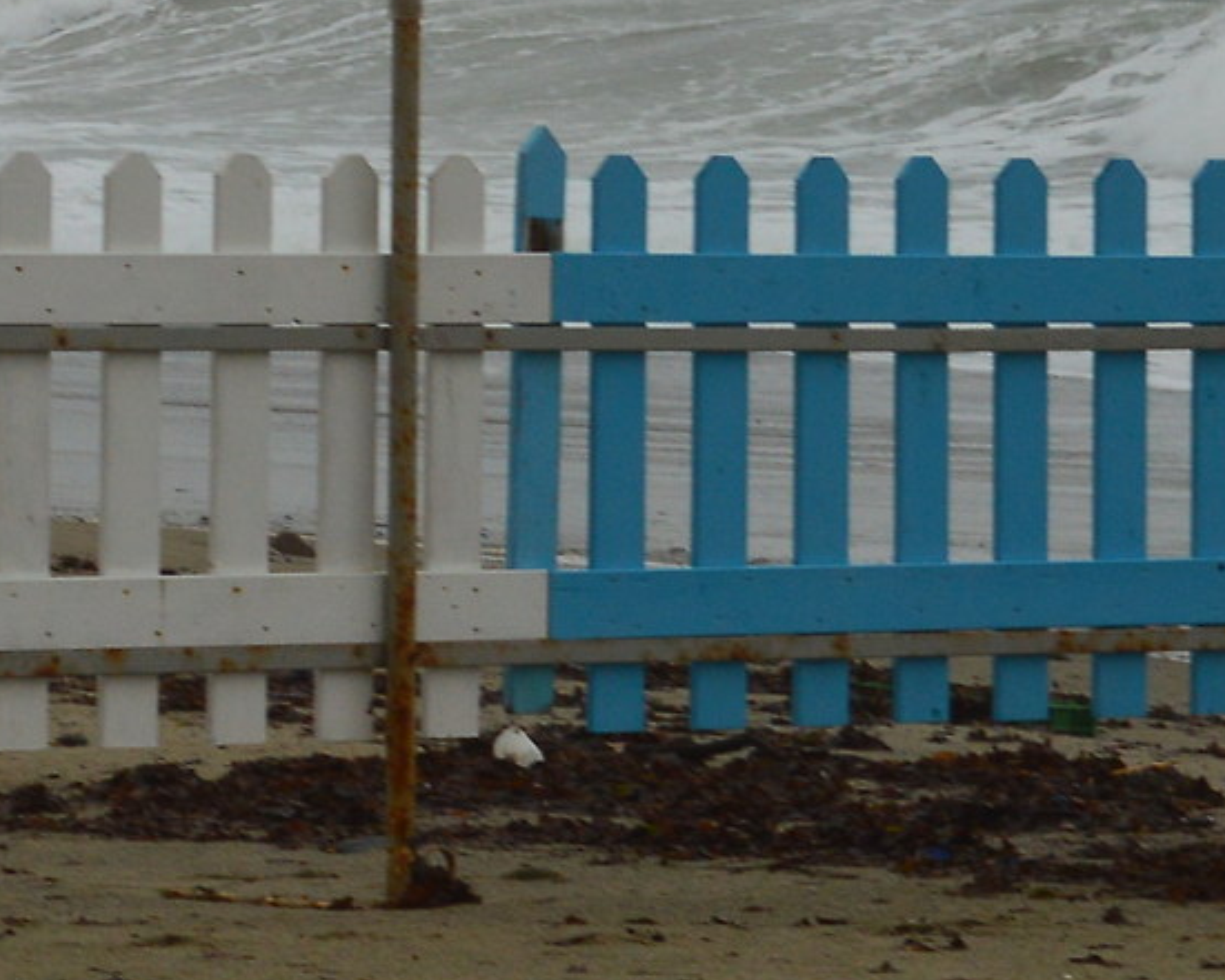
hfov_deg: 5.7
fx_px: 12222
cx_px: -482
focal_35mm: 337
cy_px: -734
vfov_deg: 4.5
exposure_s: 1/80
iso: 400
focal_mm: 55
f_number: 8
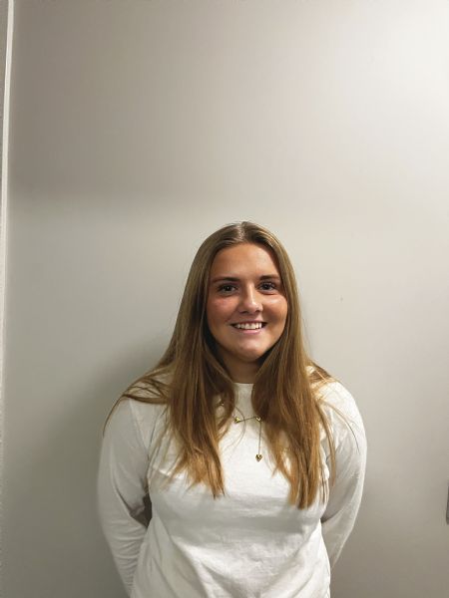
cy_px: 299
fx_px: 450
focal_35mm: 26
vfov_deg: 67.3
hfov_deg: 53.1
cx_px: 224
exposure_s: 1/30
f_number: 1.6
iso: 640
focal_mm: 5.1
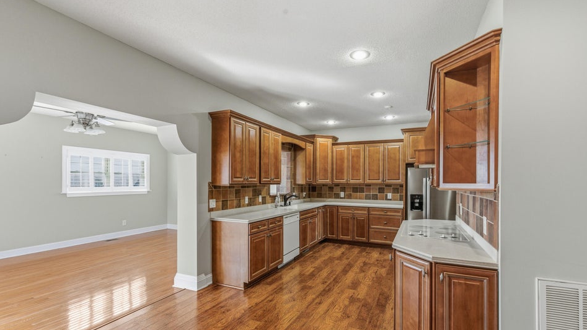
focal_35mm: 17
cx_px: 297
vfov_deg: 63.8
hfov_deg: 95.9
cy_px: 181
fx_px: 265
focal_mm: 16
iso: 400
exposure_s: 1/125
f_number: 8
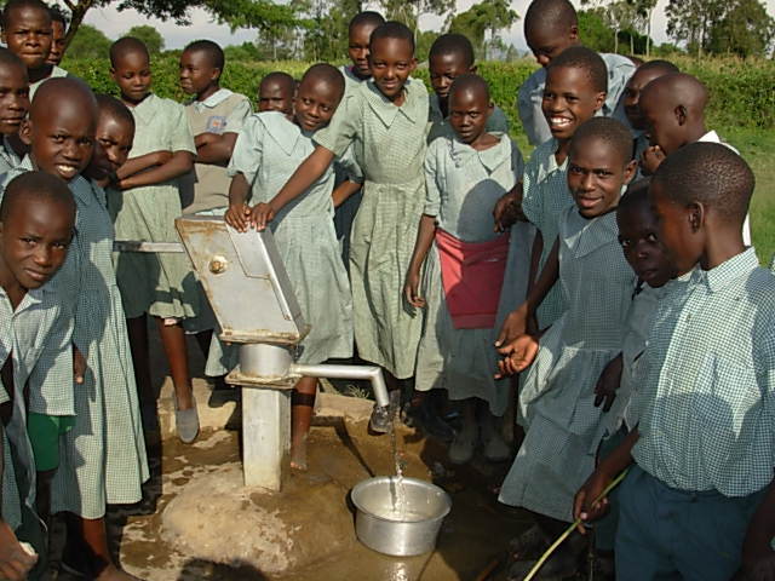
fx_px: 851
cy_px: 290
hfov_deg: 49.0
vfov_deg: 37.7
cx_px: 388
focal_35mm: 38
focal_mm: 6.3
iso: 50
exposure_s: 1/1117
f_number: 2.9
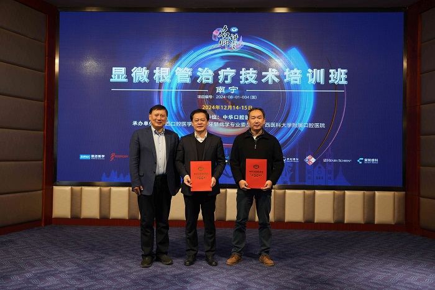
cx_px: 218
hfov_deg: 55.8
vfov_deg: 38.8
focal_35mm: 34
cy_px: 145
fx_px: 411
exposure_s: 1/40
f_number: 4
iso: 200
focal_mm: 34
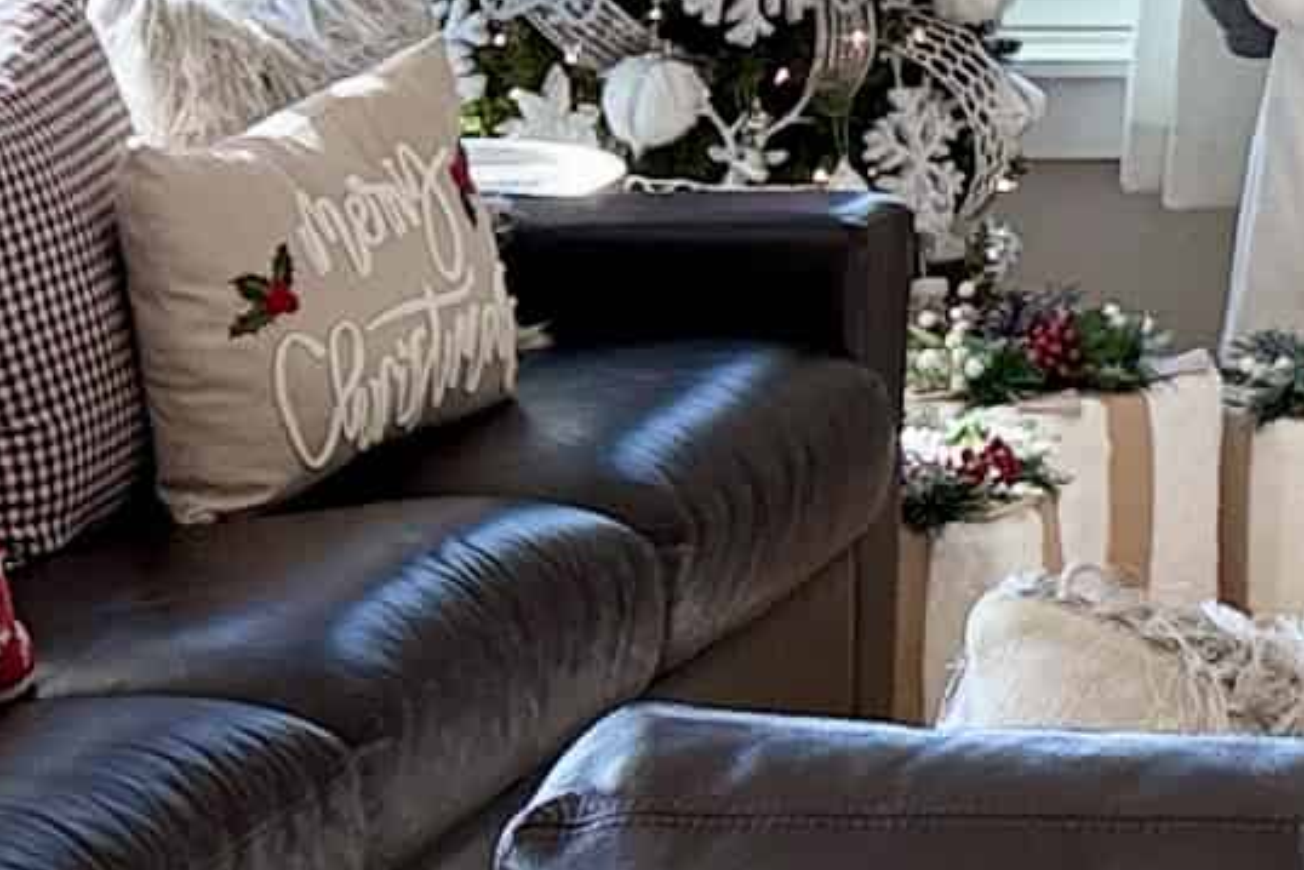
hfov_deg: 9.9
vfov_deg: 6.9
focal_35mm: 187
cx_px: 2962
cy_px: -1318
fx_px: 6775
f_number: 1.8
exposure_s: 1/207
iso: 80
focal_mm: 6.8
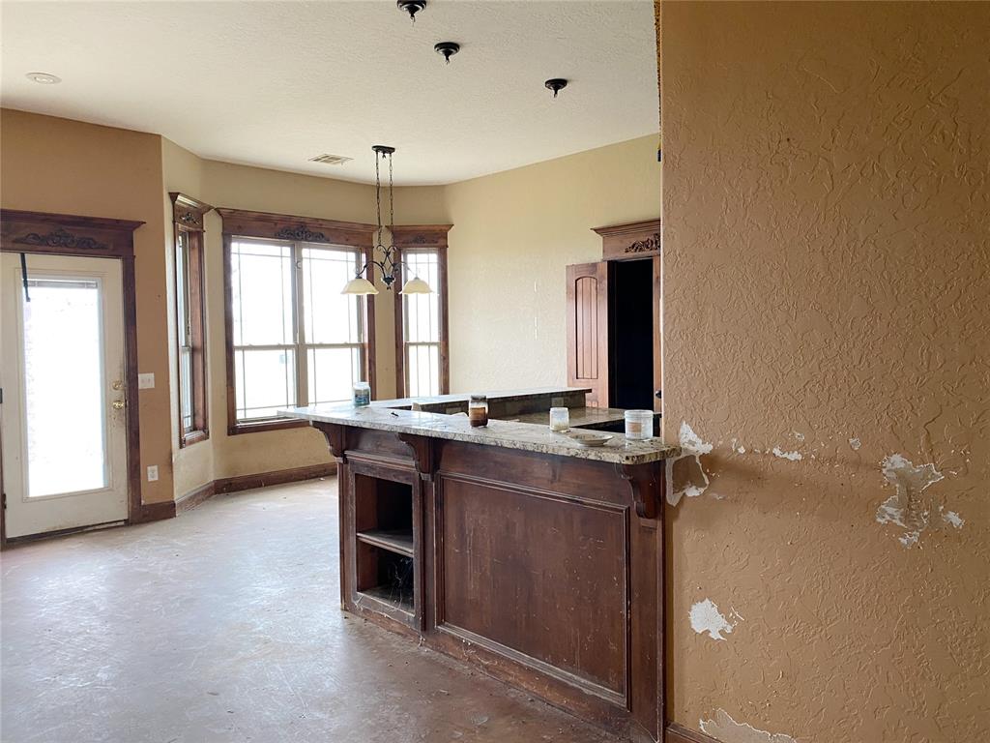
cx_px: 495
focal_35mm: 26
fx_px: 744
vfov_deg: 53.1
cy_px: 372
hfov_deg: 67.3
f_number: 1.8
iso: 200
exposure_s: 1/60
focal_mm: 4.25
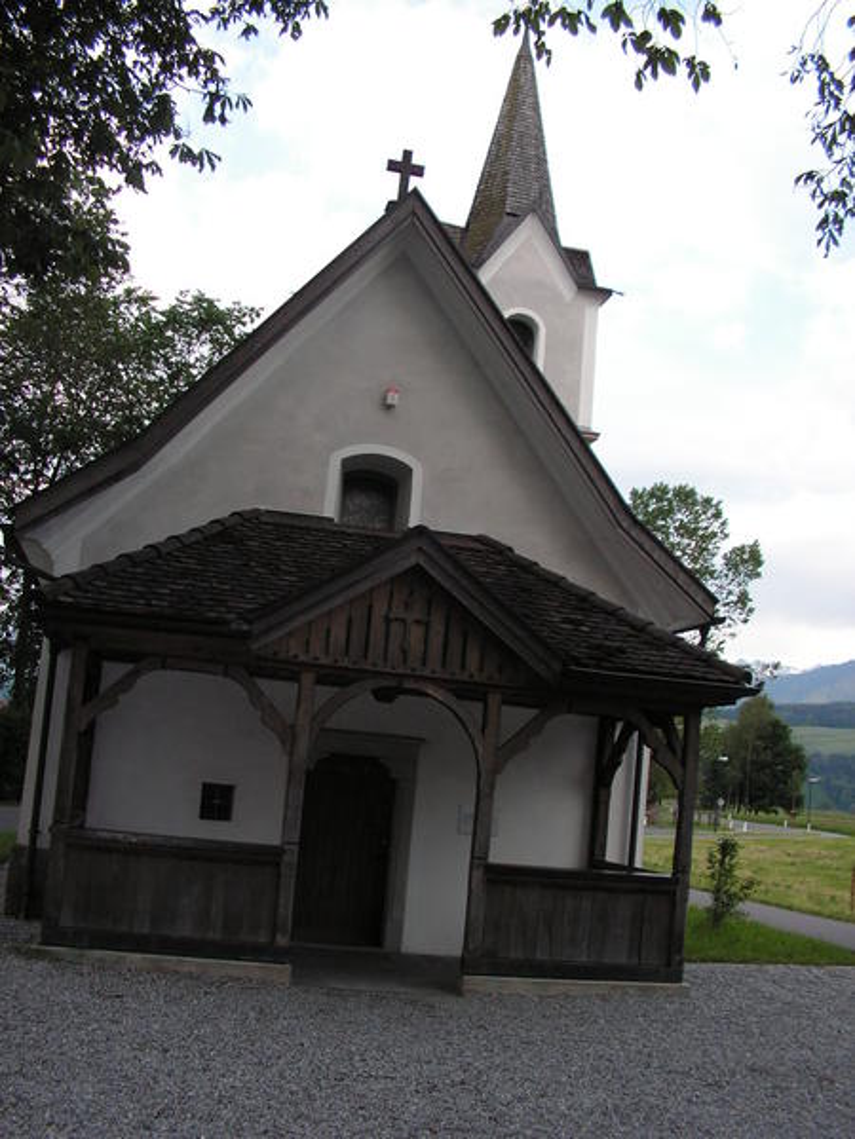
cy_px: 570
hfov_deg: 39.7
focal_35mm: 36
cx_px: 428
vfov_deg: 51.4
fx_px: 1186
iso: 64
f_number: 3.2
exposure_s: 1/200
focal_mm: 6
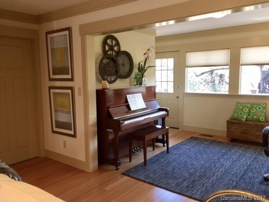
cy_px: 101
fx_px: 225
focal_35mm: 29
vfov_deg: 48.2
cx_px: 134
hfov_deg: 61.7
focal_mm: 4.15
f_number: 2.2
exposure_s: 1/15
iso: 40
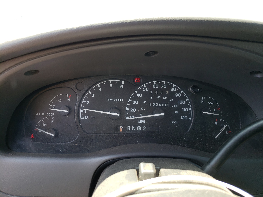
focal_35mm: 26
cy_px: 98
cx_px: 132
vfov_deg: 53.1
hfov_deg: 67.3
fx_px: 198
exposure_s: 1/119
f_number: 1.5
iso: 50
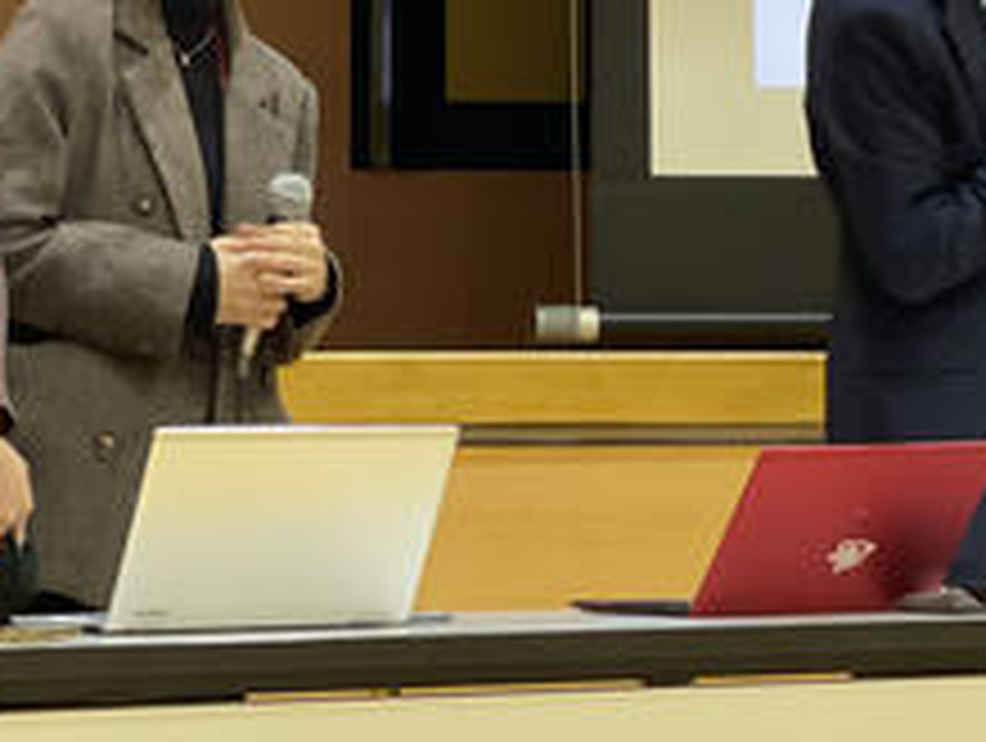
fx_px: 3994
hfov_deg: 14.1
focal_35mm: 140
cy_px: 126
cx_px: 653
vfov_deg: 10.6
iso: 200
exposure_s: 1/40
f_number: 2.2
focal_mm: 7.5
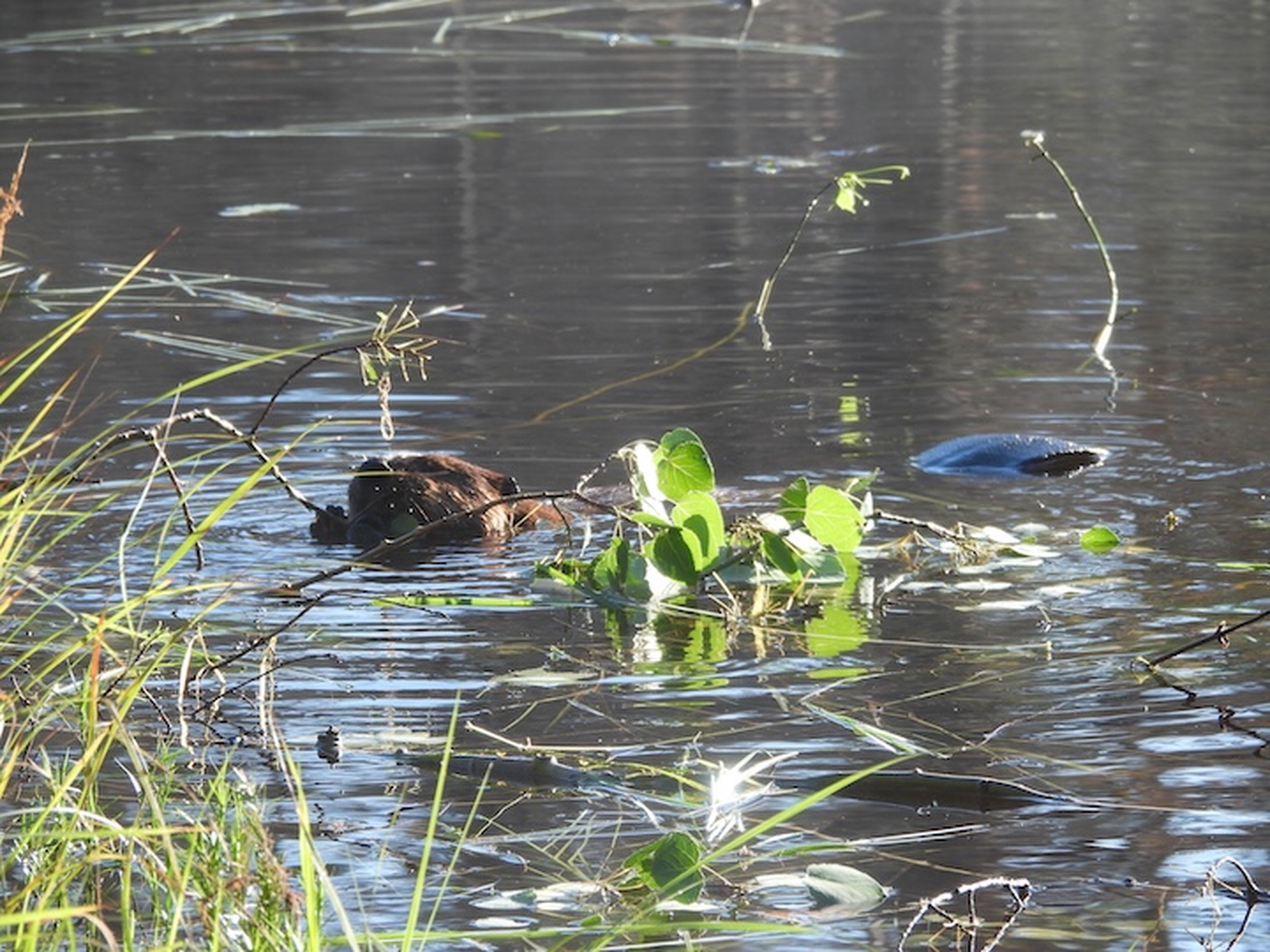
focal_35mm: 380
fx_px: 13942
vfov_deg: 3.9
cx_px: 635
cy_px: 476
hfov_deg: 5.2
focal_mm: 67.8
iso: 100
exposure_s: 1/160
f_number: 5
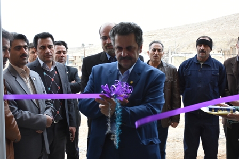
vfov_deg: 25.8
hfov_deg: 37.8
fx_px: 349
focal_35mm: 52
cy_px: 80
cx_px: 120
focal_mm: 35
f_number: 6.3
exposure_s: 1/160
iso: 800
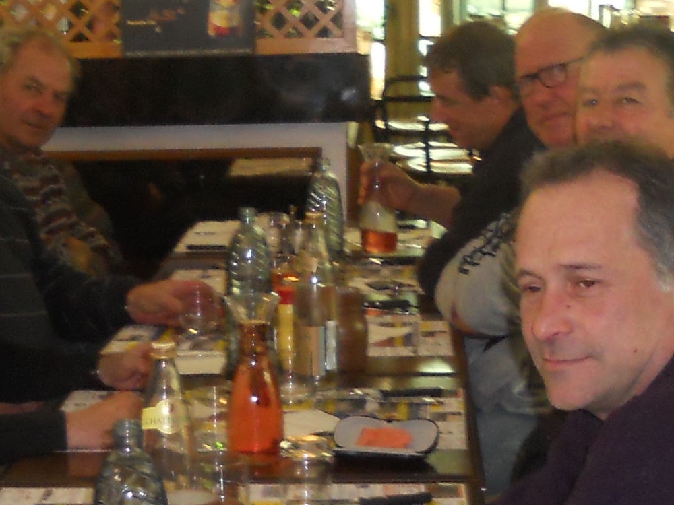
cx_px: 245
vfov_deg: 13.6
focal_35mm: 108
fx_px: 2103
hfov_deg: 18.2
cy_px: 414
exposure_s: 1/25
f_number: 3.2
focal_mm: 4.9
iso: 200
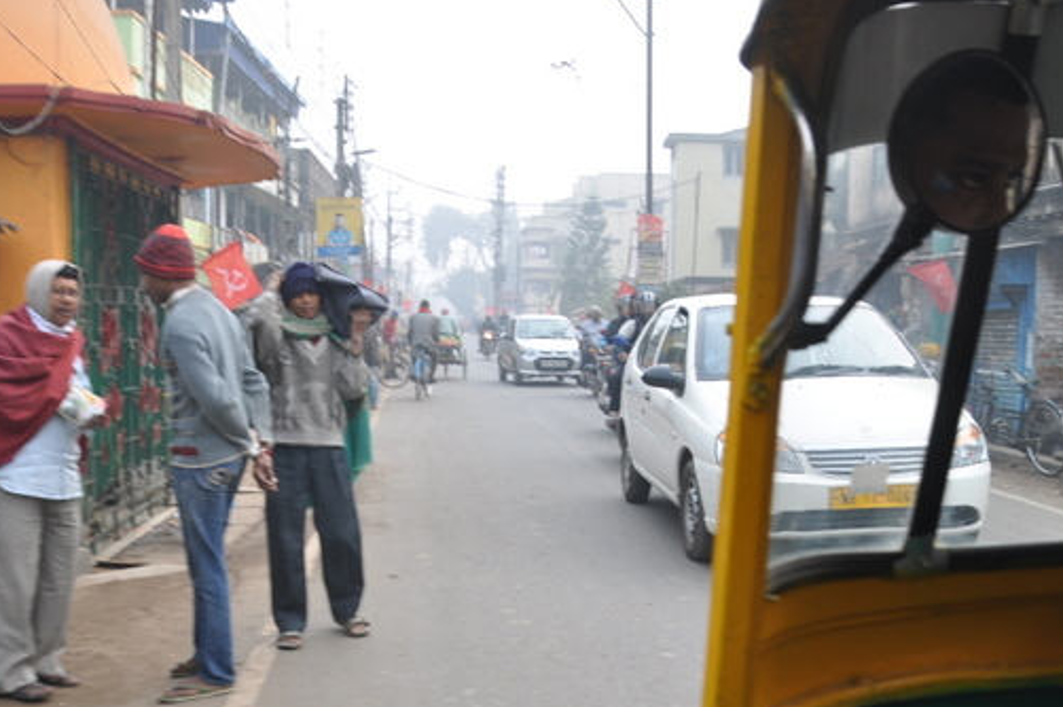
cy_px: 387
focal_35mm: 43
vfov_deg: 31.1
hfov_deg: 45.4
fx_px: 1269
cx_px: 500
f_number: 7.1
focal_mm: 18
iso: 200
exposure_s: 1/160
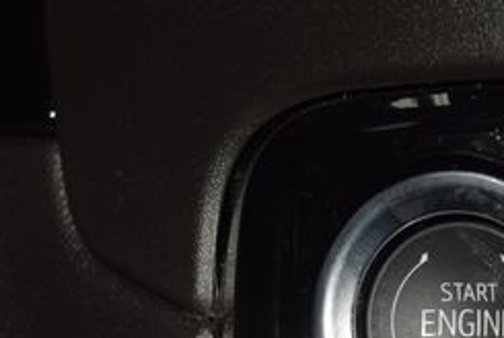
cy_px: 341
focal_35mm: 274
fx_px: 3841
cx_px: 471
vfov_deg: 5.0
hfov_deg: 7.5
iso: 100
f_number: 8
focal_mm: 70
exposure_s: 1/125
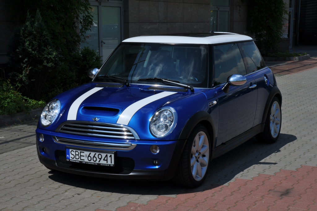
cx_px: 158
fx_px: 633
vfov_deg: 18.9
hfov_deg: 28.1
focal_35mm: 72
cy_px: 106
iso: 200
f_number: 18
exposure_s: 1/320
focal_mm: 48
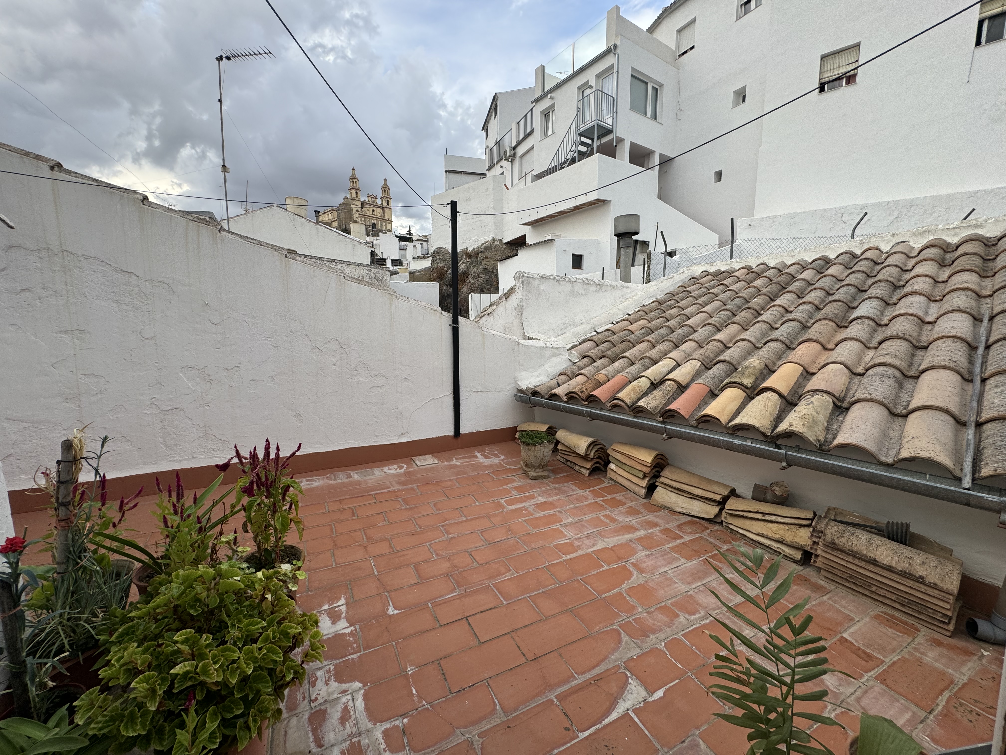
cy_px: 378
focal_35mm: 14
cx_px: 503
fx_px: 407
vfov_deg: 85.7
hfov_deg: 102.1
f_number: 2.2
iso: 40
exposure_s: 1/246
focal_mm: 2.22
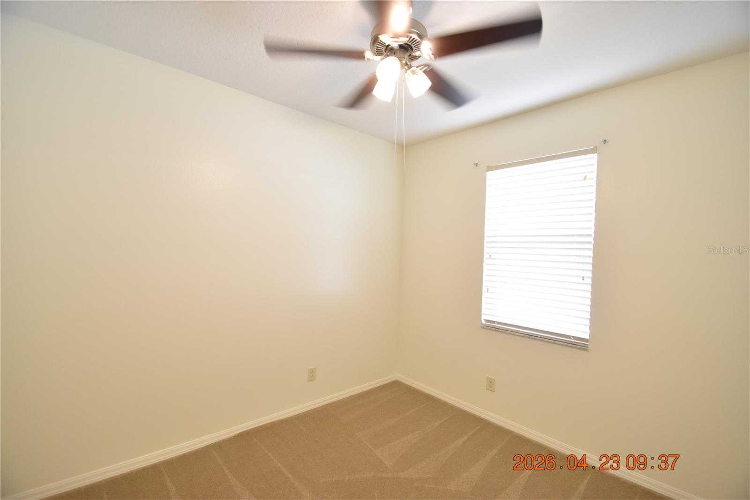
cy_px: 250
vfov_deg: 77.3
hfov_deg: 100.4
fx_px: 312
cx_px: 375
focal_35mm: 15
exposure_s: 1/90
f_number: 3.5
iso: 800
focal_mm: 10
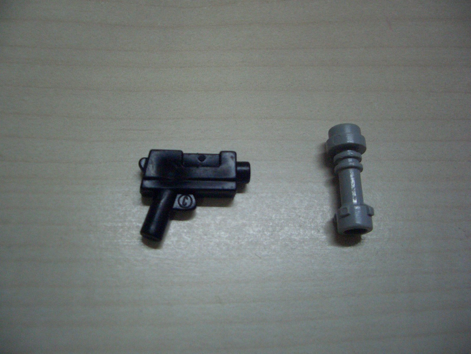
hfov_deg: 52.6
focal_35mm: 35
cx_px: 236
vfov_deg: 40.7
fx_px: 476
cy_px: 177
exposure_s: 1/80
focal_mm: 5.8
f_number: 2.6
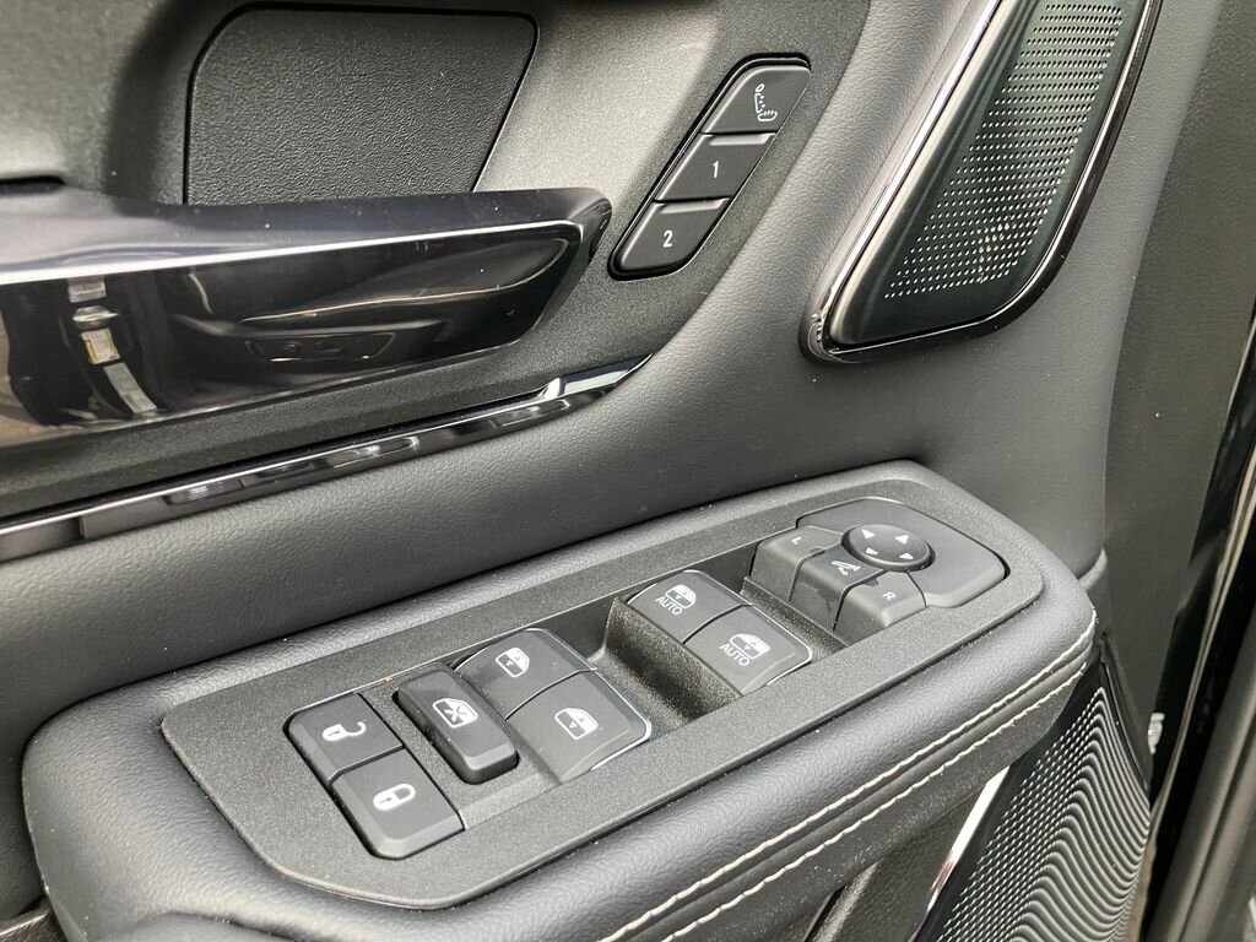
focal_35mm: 28
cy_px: 471
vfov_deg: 49.7
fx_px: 1016
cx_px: 628
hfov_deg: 63.4
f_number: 1.8
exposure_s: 1/81
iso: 80
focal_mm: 3.99
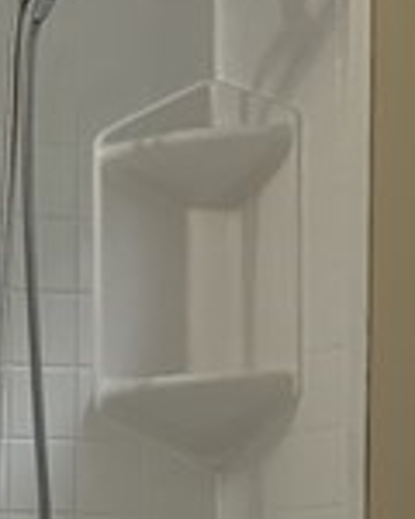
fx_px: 1996
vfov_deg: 14.2
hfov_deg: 10.7
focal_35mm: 130
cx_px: -470
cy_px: 695
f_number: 1.8
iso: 64
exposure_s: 1/120
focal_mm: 4.25
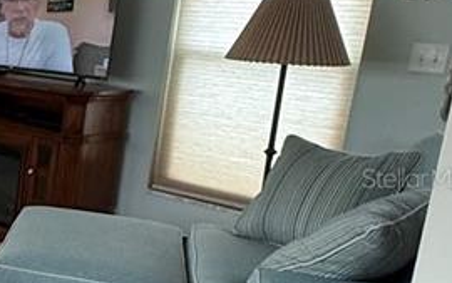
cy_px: 178
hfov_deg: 23.2
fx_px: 813
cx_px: -273
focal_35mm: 66
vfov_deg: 19.7
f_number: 2.2
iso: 320
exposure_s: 1/99
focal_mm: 2.22
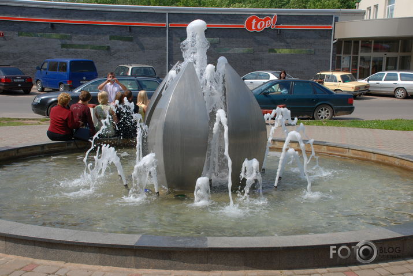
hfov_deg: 42.3
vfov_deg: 29.0
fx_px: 534
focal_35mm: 46
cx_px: 206
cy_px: 138
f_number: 7.1
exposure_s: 1/320
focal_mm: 31
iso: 100
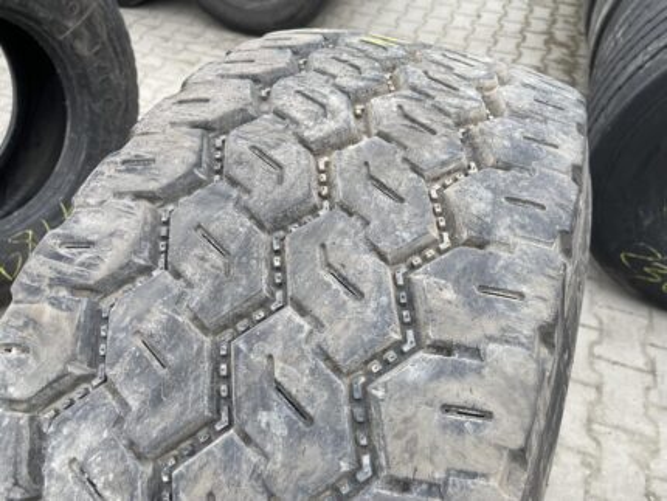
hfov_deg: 67.3
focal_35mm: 26
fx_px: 501
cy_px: 250
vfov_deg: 53.1
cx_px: 334
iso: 32
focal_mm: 4.2
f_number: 1.6
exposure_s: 1/489
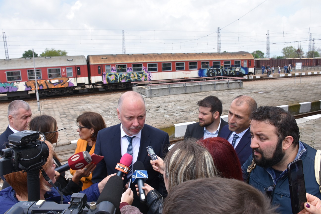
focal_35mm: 27
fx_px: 241
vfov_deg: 47.9
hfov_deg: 67.4
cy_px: 107
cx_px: 160
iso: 450
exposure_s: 1/500
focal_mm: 18
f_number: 8
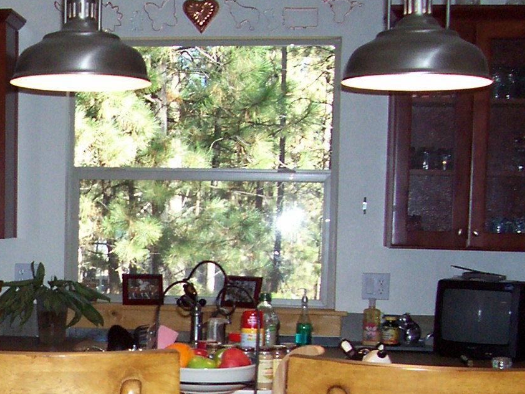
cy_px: 401
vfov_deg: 15.6
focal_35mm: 93
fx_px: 1411
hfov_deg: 19.9
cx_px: -88
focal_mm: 5.6
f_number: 2.7
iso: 140
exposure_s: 1/112
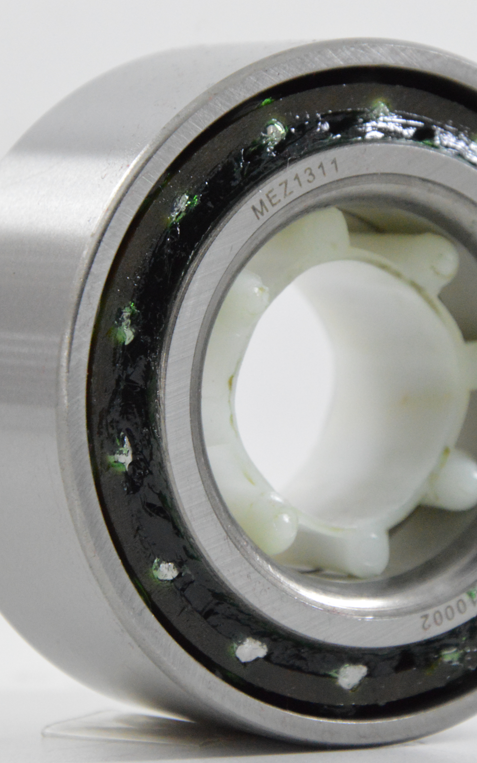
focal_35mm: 254
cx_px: 335
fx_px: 5279
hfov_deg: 5.2
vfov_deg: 8.3
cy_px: 390
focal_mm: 105
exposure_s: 1/100
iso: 3200
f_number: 8
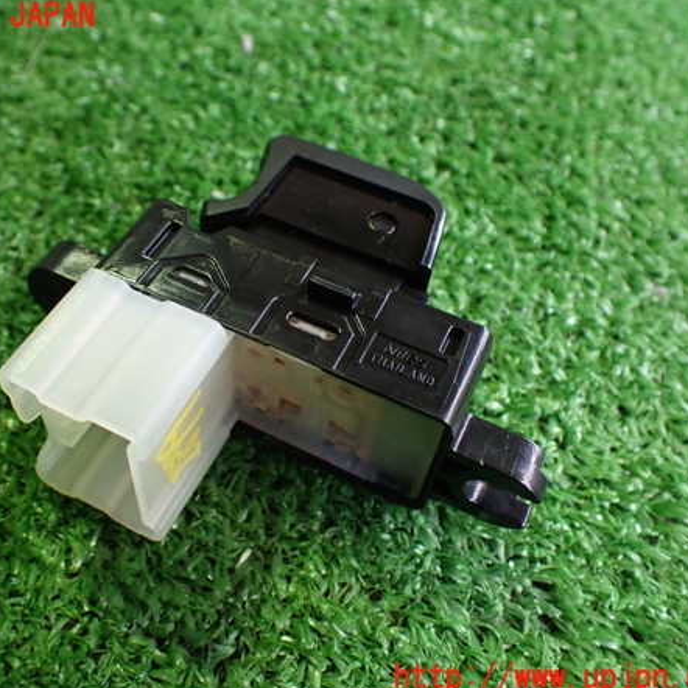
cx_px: 279
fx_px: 810
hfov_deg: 45.8
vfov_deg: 46.0
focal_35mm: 36
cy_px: 347
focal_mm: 5.4
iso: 800
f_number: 2.3
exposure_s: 1/80
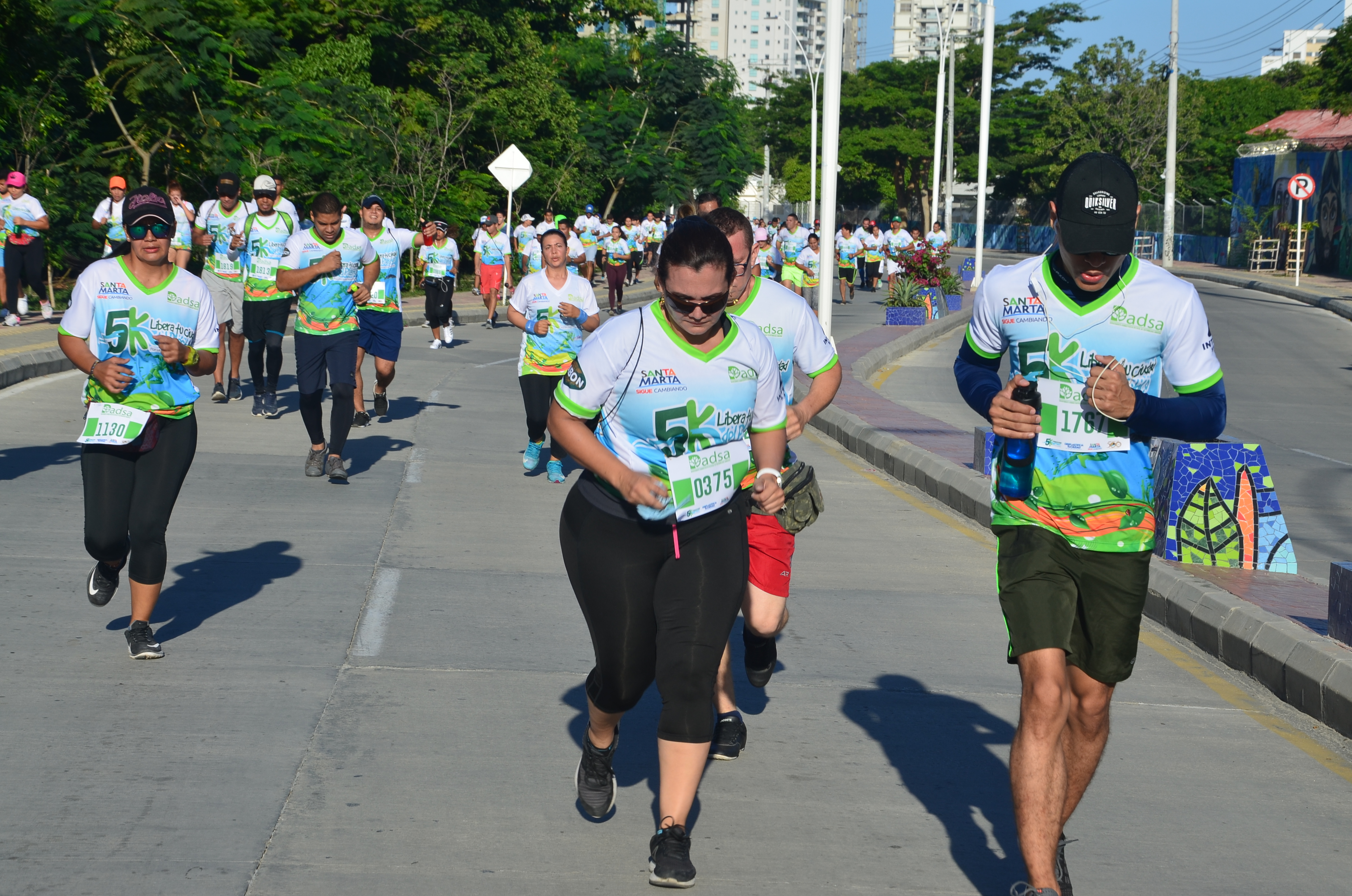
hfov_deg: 22.0
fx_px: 3485
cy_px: 448
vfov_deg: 14.6
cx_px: 676
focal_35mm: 93
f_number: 9
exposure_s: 1/250
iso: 125
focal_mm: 62
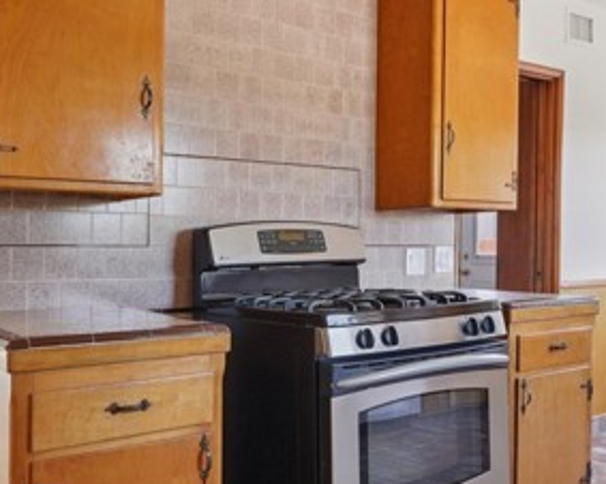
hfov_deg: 50.6
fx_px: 609
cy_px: 283
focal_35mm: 34
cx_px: 148
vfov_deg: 43.2
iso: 400
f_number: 8
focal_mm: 16
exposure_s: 1/40
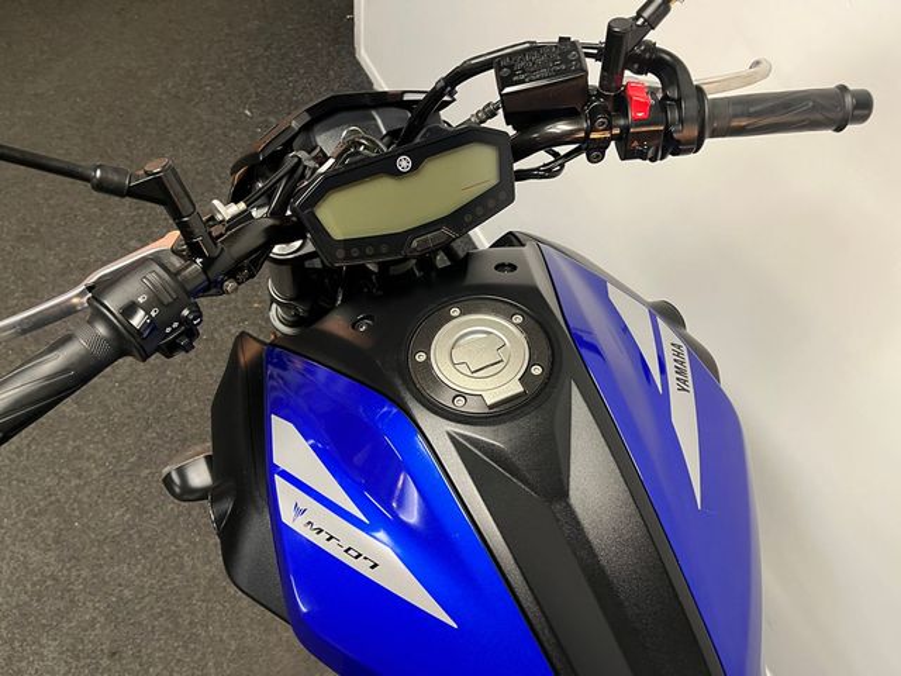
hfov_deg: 67.3
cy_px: 338
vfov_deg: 53.1
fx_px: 677
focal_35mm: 26
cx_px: 450
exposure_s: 1/50
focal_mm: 5.1
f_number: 1.6
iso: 160
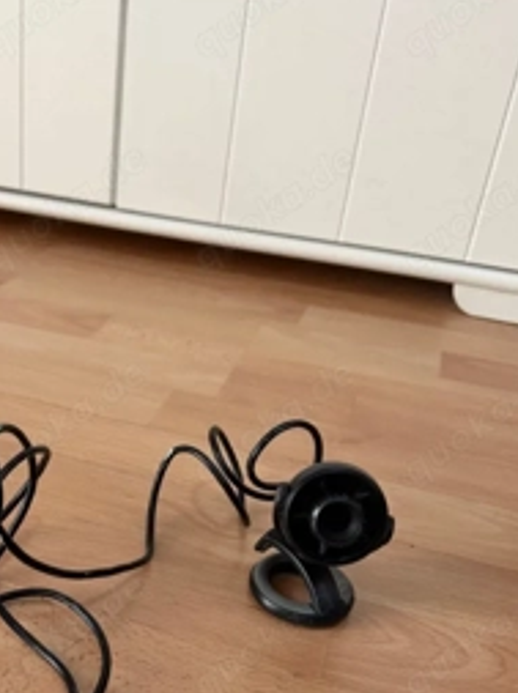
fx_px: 760
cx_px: 123
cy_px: 452
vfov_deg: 48.4
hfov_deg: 36.7
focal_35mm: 38
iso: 250
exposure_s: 1/60
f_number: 1.78
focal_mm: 6.76
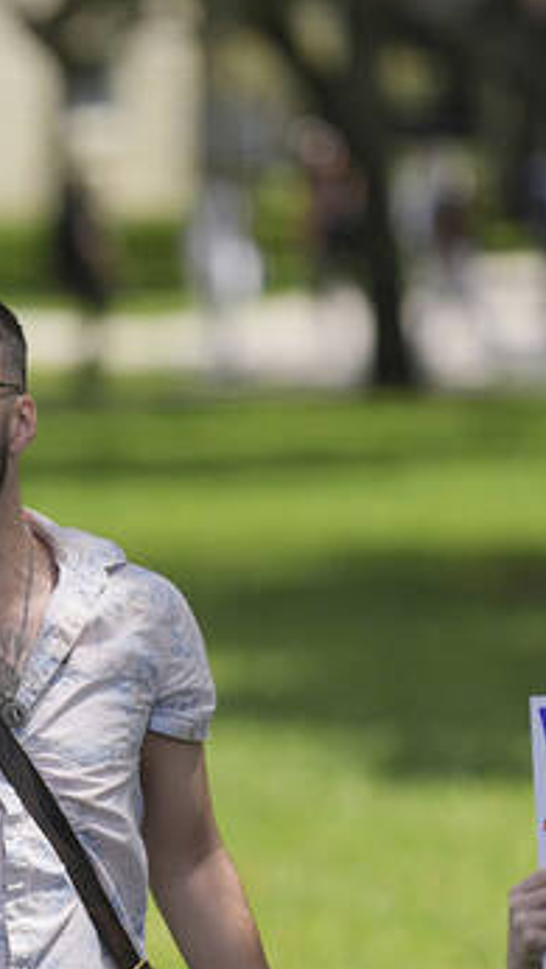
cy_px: 669
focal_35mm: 327
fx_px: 8404
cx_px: -53
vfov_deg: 6.6
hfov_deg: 3.7
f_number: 1.8
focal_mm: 135
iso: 250
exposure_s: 1/16000
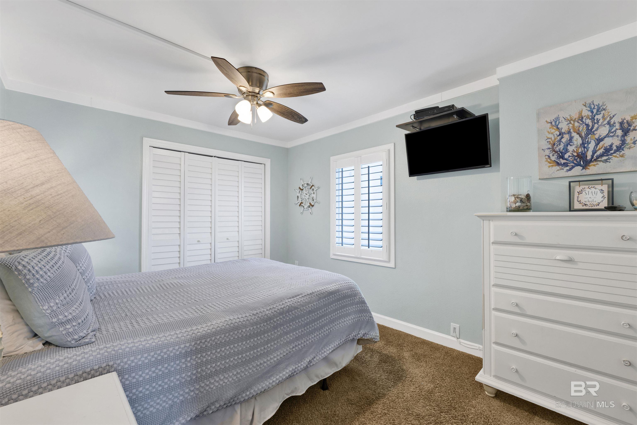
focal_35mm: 15
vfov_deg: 77.3
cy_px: 212
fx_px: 265
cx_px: 318
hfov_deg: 100.4
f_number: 11
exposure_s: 1/4
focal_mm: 15
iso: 400
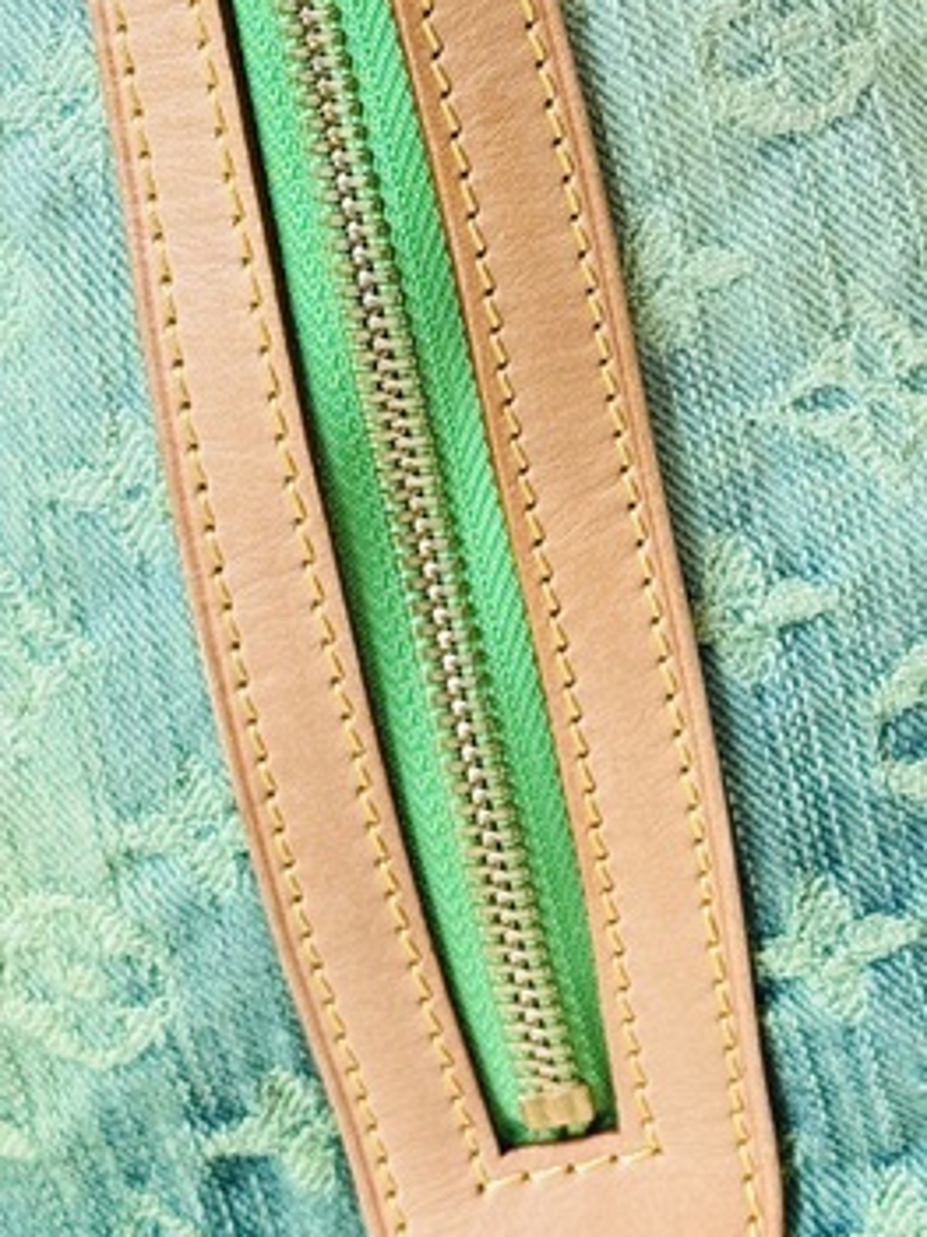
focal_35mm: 138
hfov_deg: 10.7
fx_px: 4930
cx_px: 645
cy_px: -25
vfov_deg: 14.1
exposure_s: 1/100
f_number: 1.78
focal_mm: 6.76
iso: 80
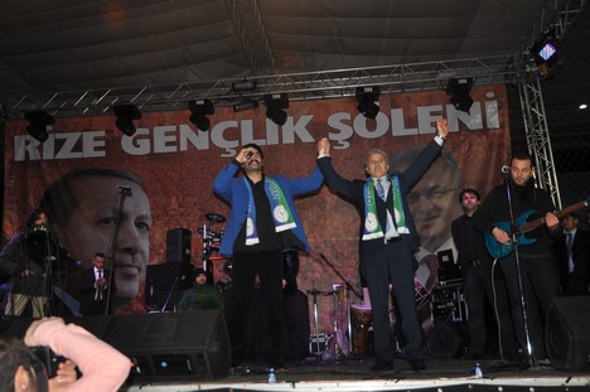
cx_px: 295
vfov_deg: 39.9
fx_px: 540
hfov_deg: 57.3
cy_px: 196
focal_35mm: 33
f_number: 3.8
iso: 200
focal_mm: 22
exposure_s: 1/60
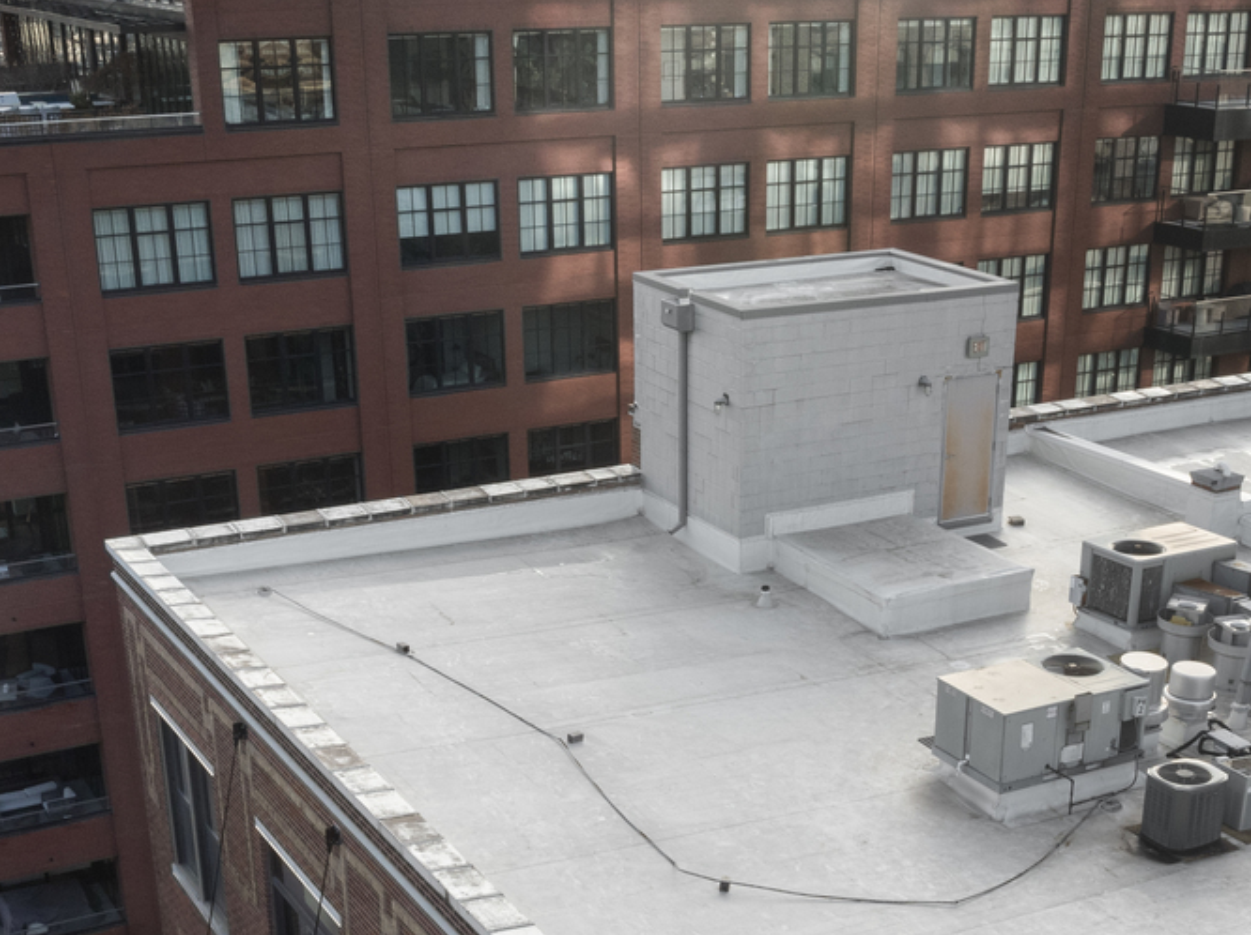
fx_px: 1877
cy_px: 796
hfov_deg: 36.8
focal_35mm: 52
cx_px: 697
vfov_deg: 27.2
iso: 200
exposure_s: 1/80
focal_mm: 12.29
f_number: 11
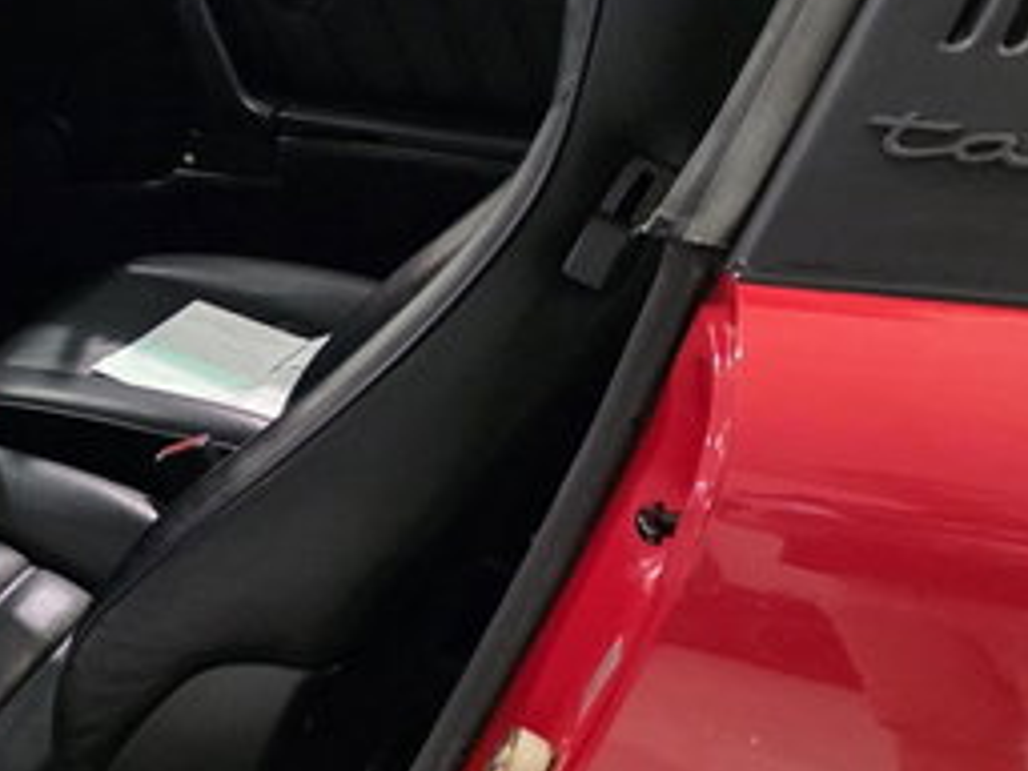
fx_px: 2049
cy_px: 386
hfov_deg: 25.5
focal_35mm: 69
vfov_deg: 21.3
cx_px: -181
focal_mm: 6.3
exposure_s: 1/120
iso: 2000
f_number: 1.7
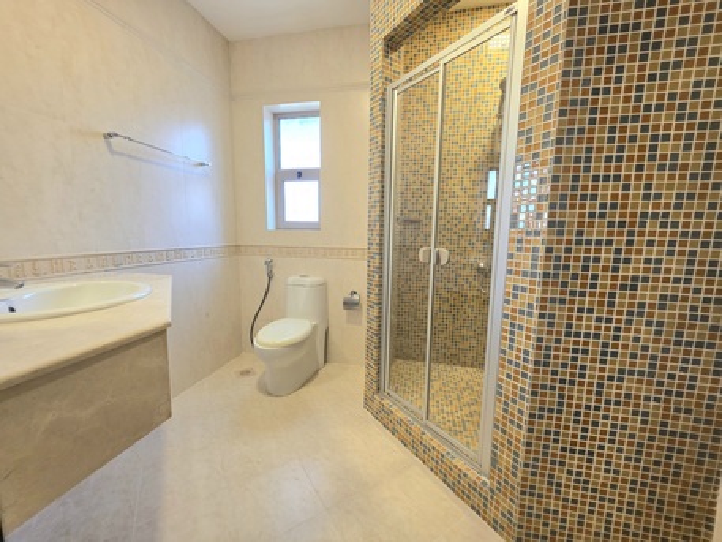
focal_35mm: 13
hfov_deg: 106.2
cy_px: 271
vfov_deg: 89.9
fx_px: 271
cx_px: 361
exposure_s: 1/101
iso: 200
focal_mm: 2.2
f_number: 1.9
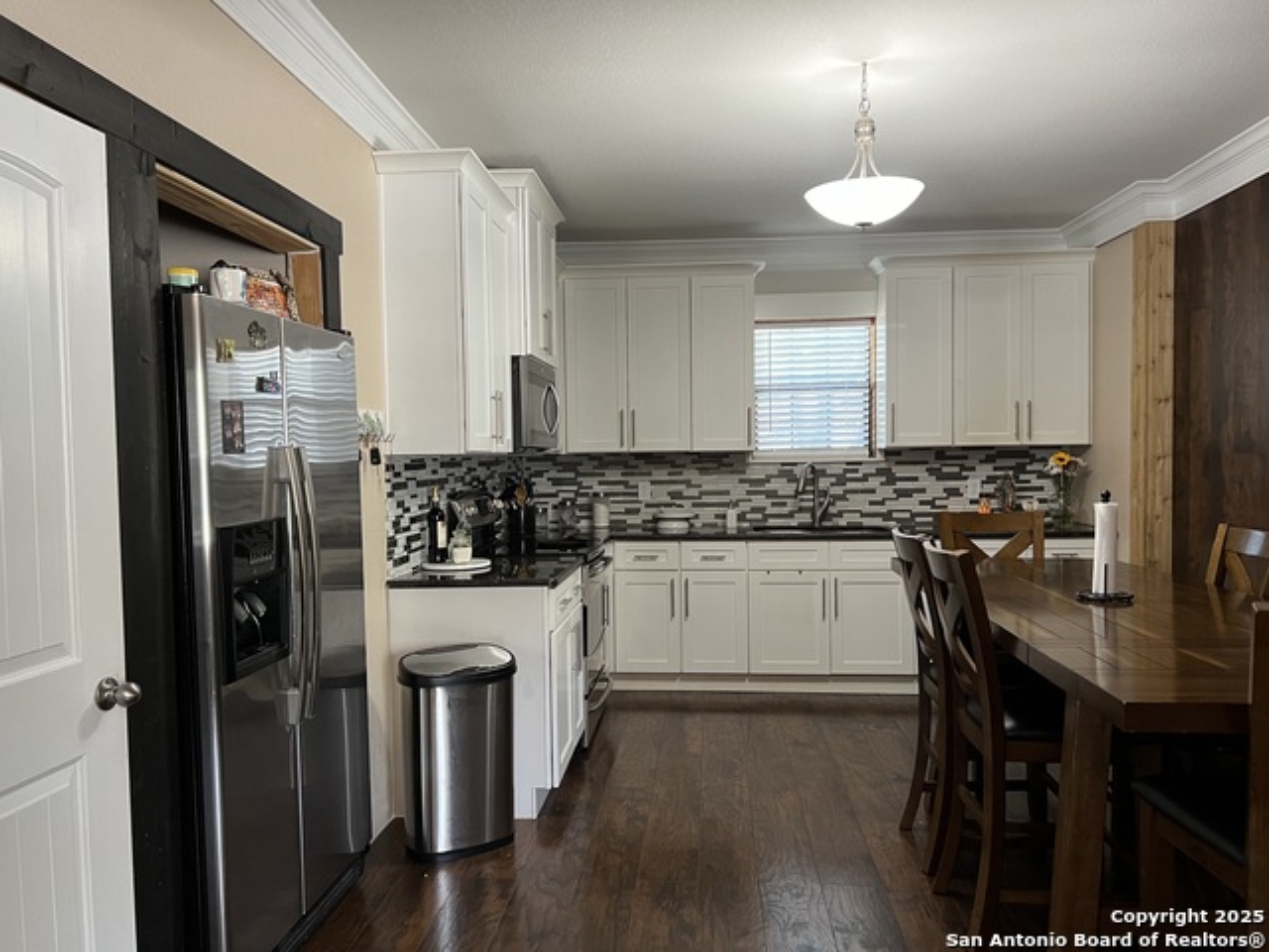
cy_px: 476
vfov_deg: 53.1
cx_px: 634
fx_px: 953
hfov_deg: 67.3
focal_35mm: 26
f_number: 1.5
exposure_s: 1/60
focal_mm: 5.7
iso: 250
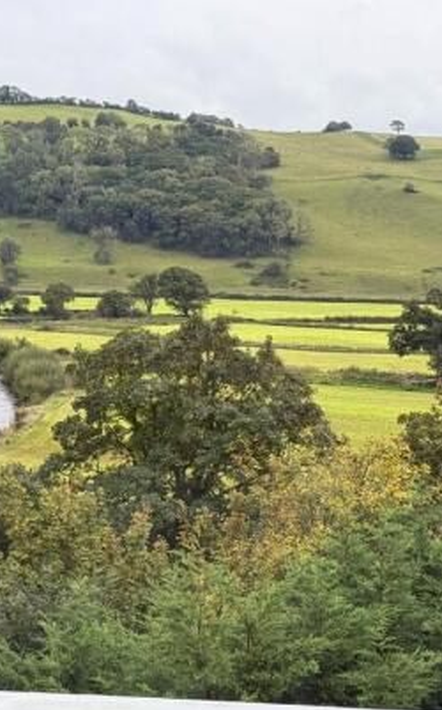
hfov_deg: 17.4
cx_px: 52
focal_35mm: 74
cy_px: 369
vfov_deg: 27.9
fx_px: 1429
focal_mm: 6.76
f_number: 1.78
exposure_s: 1/570
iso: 100
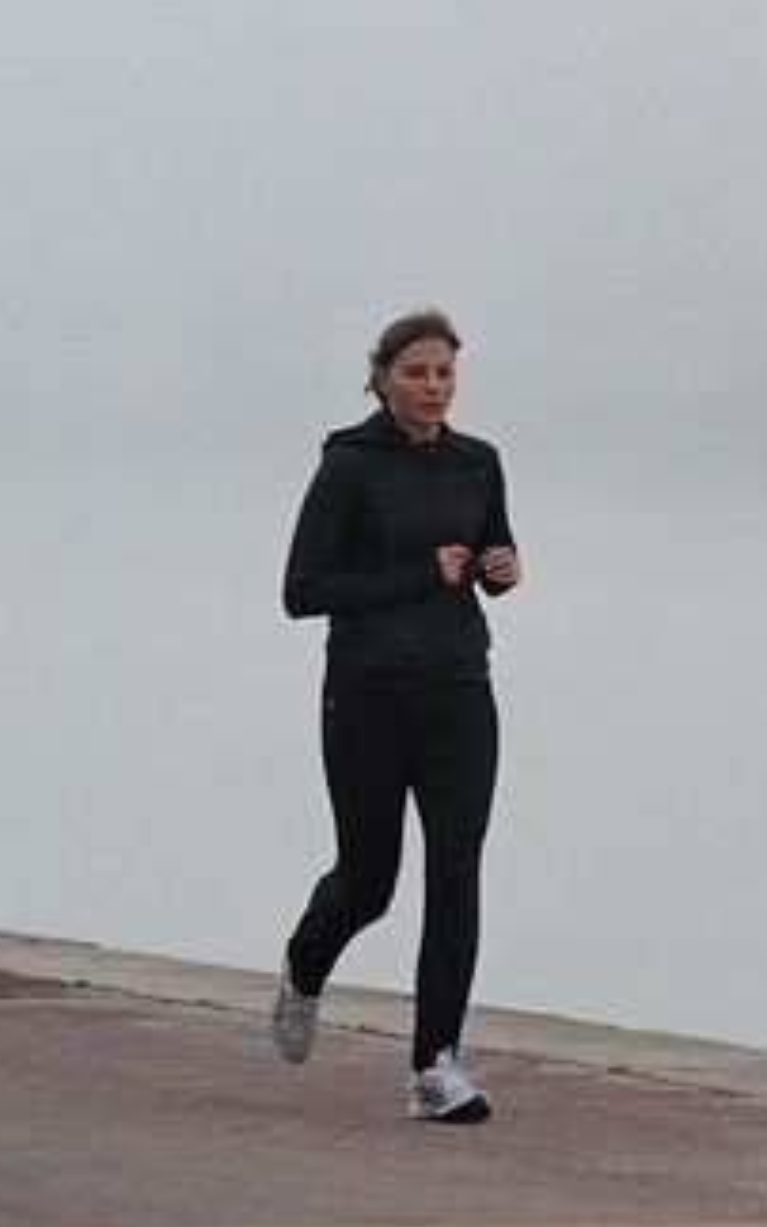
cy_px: 194
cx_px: 2612
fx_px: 13172
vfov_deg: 5.3
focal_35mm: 394
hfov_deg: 3.2
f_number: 8
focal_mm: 78
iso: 800
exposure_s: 1/200
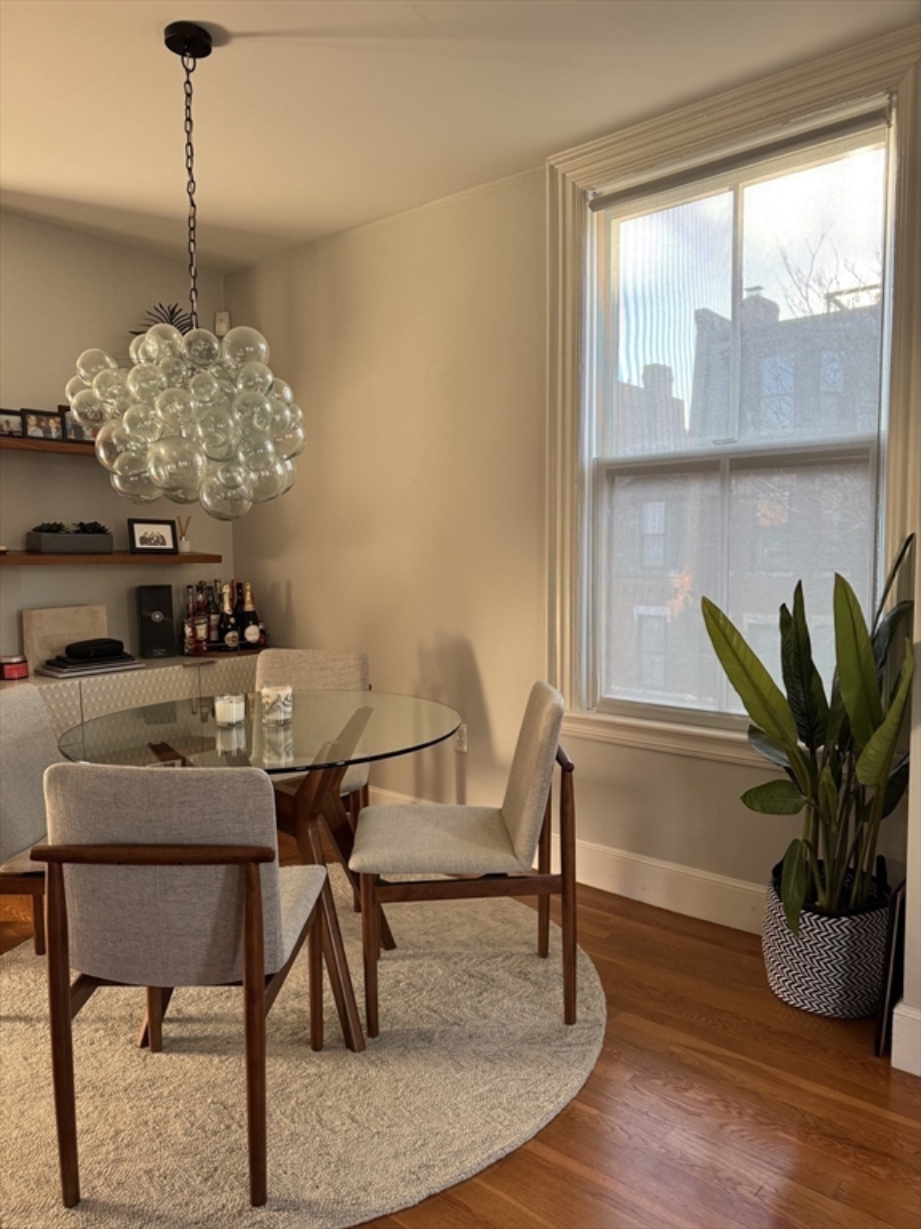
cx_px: 460
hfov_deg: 56.8
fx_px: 851
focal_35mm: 24
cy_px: 614
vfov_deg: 71.6
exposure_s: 1/121
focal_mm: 6.76
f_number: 1.78
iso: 160
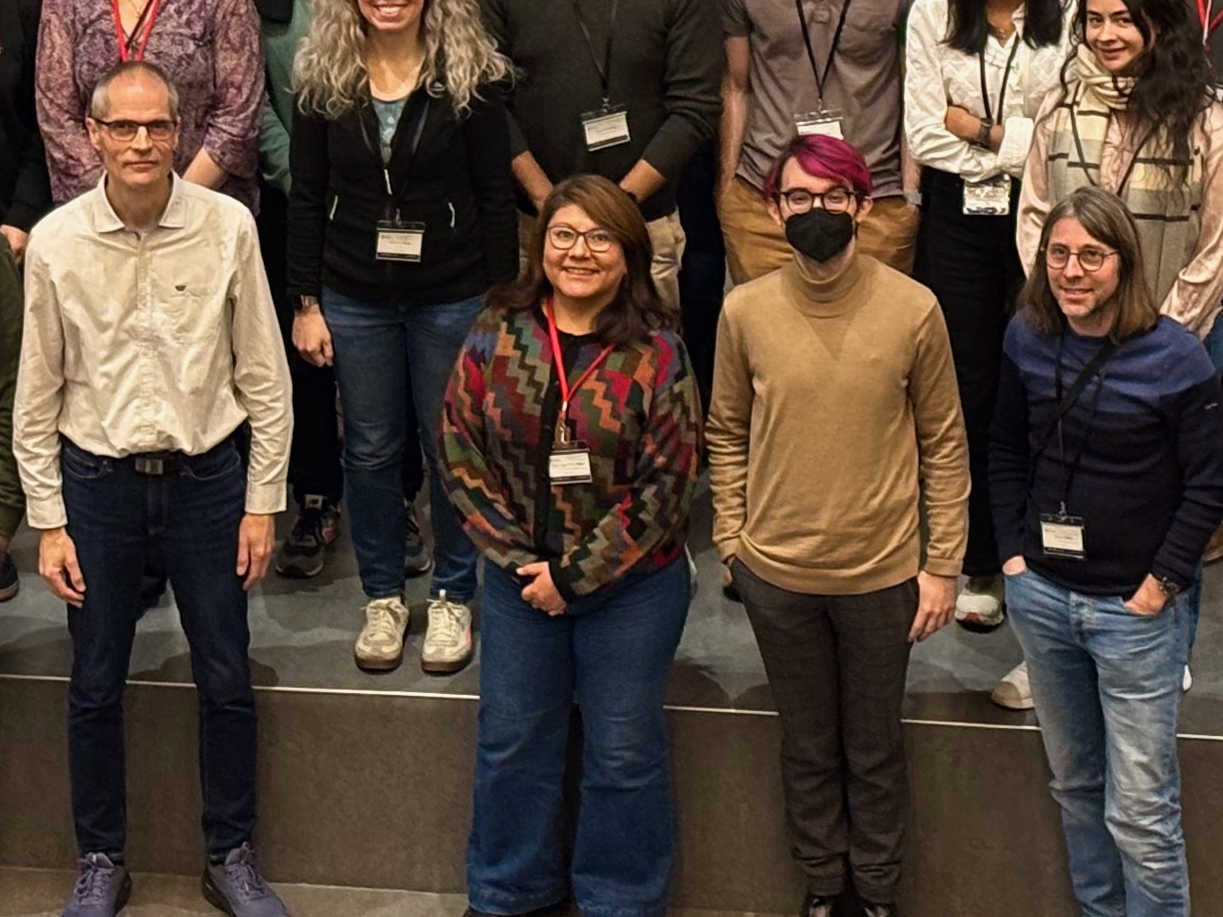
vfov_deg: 10.5
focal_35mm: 139
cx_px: 256
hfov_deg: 14.1
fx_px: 4910
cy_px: -156
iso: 125
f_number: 1.6
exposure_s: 1/49
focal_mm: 5.96
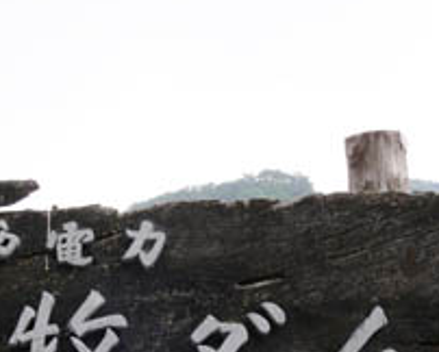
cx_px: 154
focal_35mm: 87
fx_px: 1131
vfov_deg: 17.5
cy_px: 278
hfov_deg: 21.9
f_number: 5
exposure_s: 1/125
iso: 80
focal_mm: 9.6
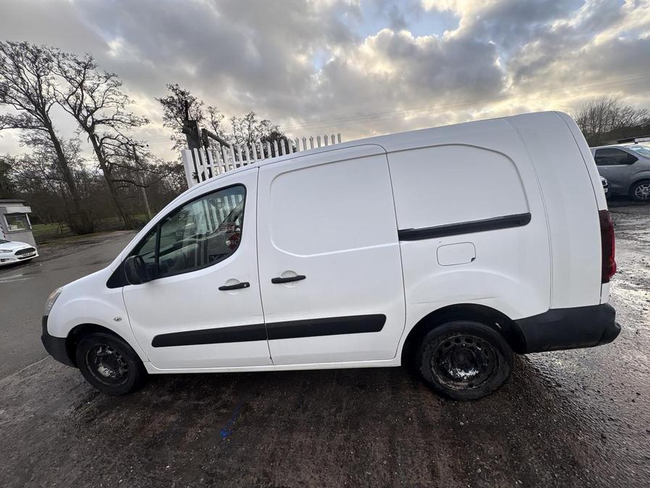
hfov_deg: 102.1
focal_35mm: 14
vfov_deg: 85.7
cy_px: 244
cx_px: 325
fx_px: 263
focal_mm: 2.22
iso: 40
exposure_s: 1/421
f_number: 2.2
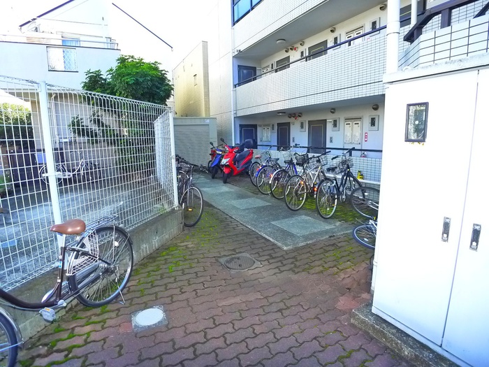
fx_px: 339
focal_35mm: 24
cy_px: 184
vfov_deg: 56.8
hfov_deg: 71.6
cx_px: 244
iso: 400
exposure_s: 1/125
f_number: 2.8
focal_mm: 5.1
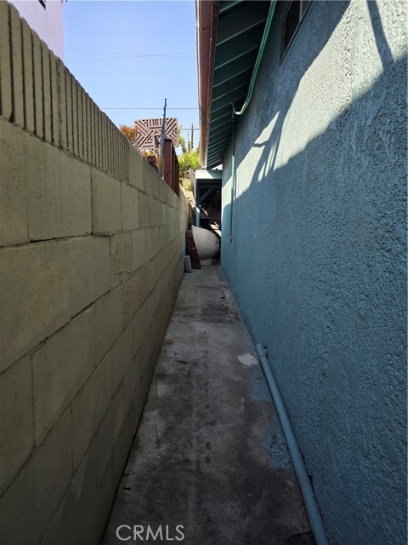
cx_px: 204
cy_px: 272
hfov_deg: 58.9
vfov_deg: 73.9
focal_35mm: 23
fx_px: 361
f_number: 1.7
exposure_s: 1/1232
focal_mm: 6.3
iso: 80
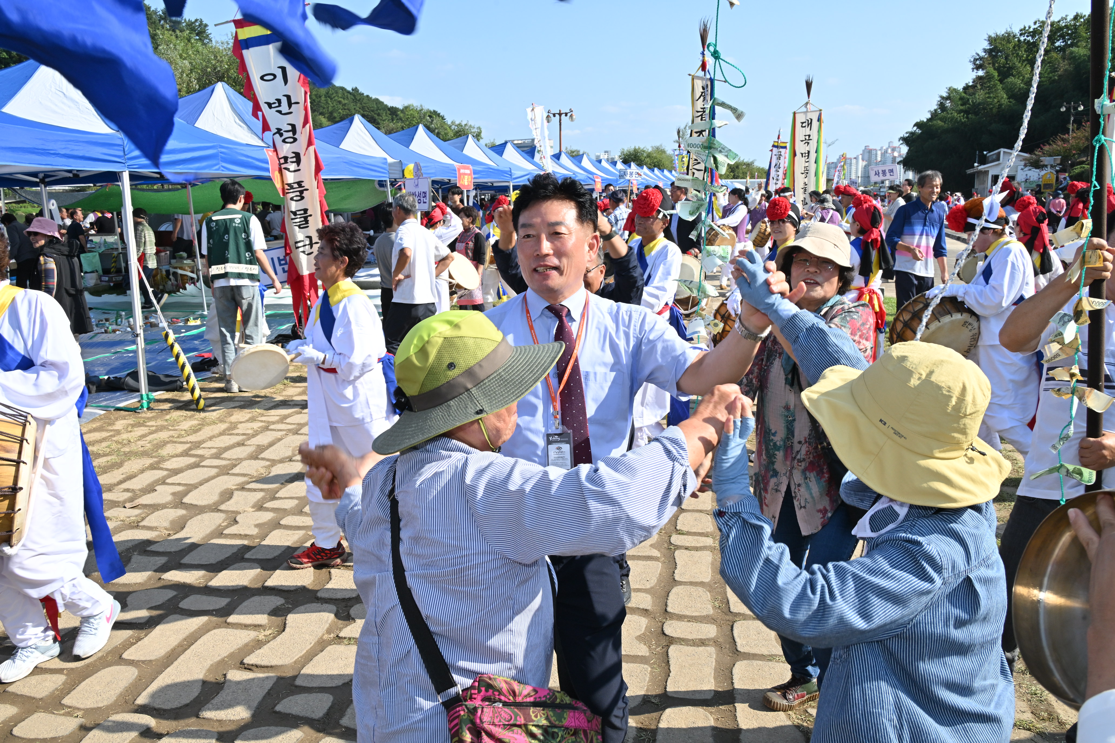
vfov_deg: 41.1
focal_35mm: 32
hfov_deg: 58.7
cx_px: 558
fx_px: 991
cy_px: 372
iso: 400
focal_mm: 32
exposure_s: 1/250
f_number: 16
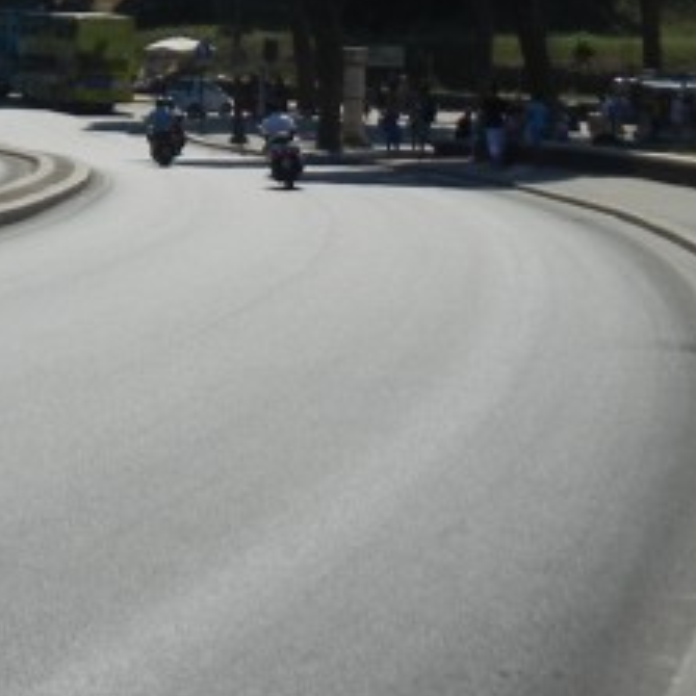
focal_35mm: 122
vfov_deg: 13.8
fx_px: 2775
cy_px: -175
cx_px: -31
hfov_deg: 14.0
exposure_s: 1/720
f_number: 7
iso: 160
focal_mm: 5.4
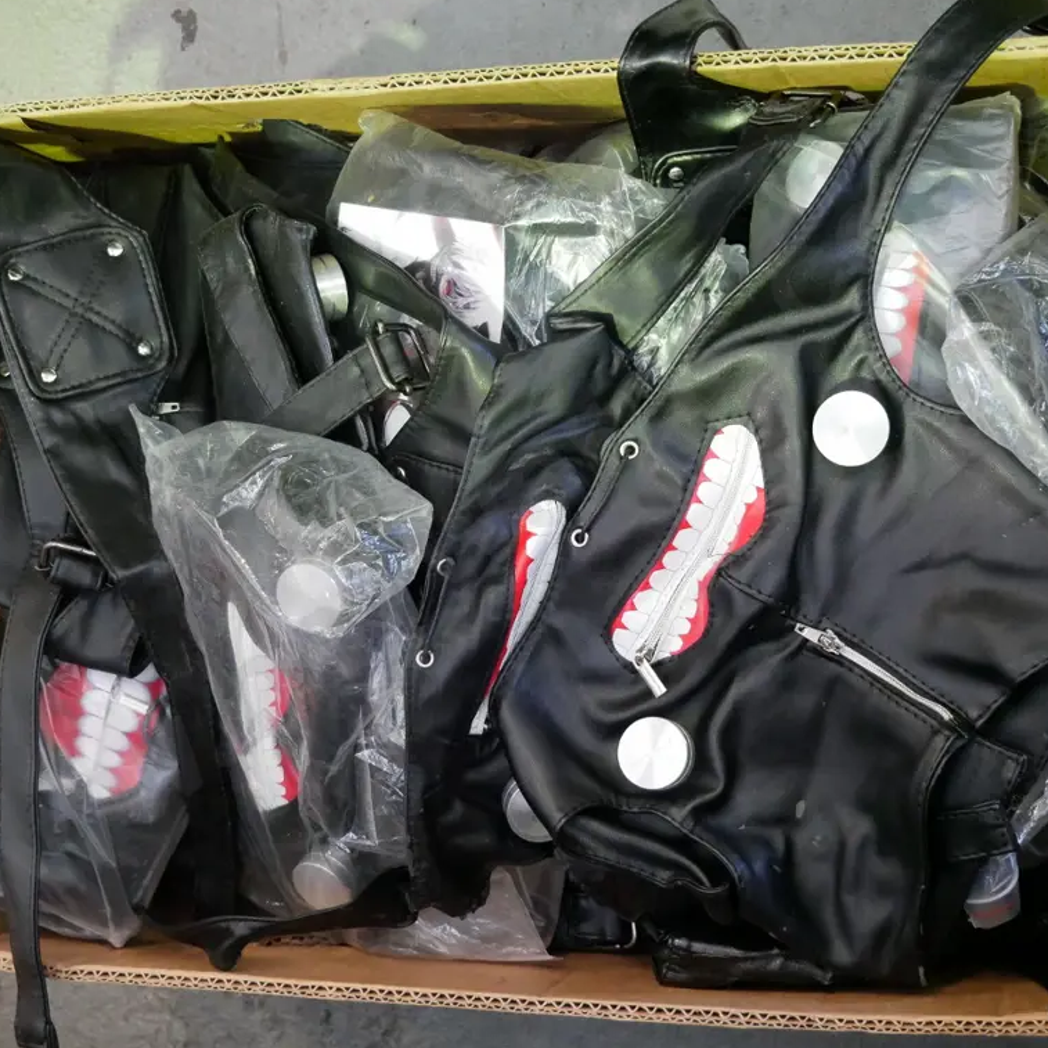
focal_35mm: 55
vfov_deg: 31.1
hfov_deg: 31.1
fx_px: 1884
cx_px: 491
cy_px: 522
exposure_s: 1/40
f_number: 4.3
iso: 3200
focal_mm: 23
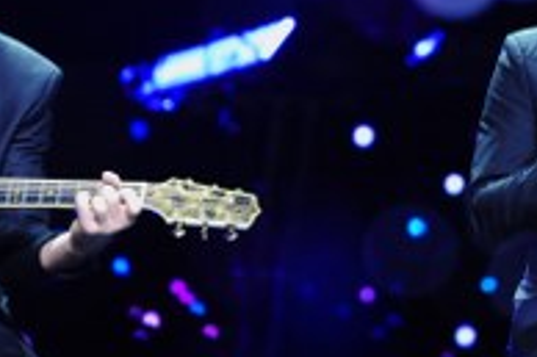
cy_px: 32
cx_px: 318
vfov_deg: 2.2
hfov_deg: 3.3
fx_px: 9210
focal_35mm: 618
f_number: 2.8
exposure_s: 1/400
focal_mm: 200
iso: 5000
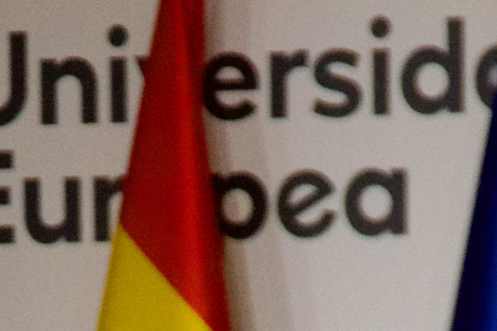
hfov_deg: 5.9
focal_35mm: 341
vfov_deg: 3.9
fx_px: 4707
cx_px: -453
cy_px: 961
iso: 3200
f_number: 4.5
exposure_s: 1/160
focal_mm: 36
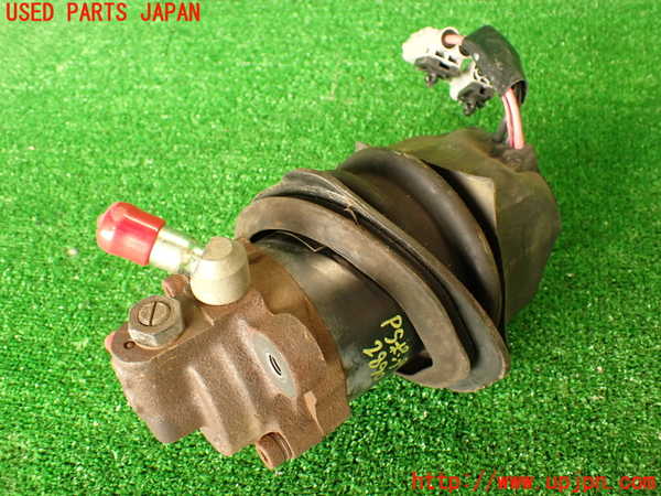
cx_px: 330
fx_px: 611
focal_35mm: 32
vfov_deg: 44.2
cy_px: 248
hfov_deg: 56.8
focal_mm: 5.79
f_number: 2.4
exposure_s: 1/30
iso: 250
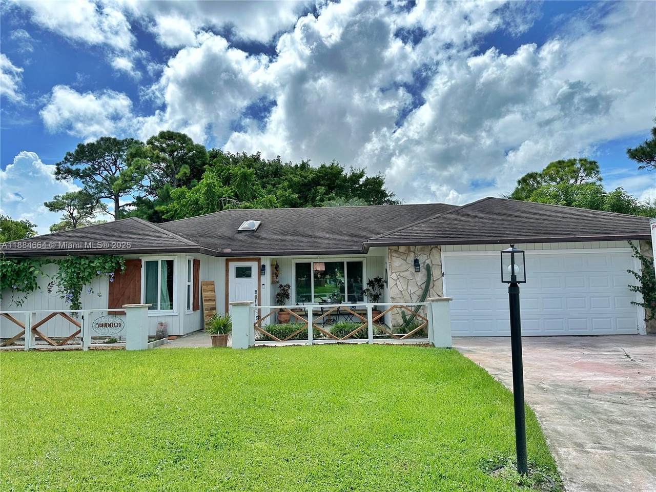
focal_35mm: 24
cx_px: 328
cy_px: 246
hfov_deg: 71.6
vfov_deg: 56.8
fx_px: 455
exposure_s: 1/8197
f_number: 1.78
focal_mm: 6.86
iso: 80
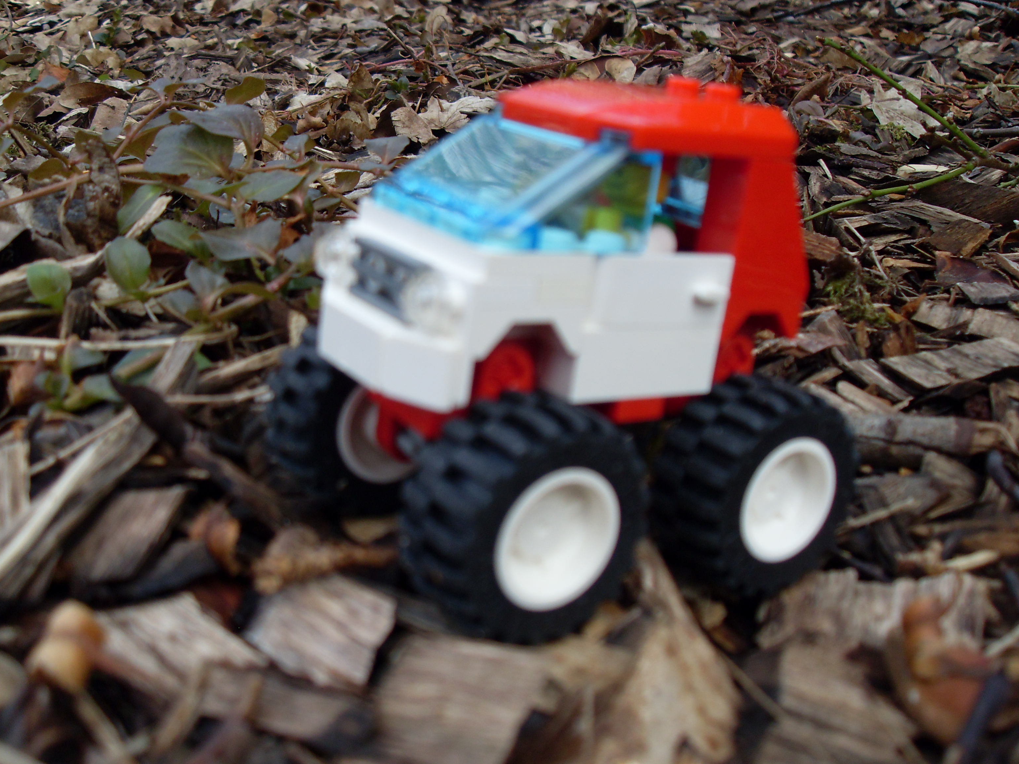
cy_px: 397
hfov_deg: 47.9
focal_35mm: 39
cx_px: 512
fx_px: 1148
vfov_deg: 36.8
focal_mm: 6.3
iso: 80
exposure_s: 1/60
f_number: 7
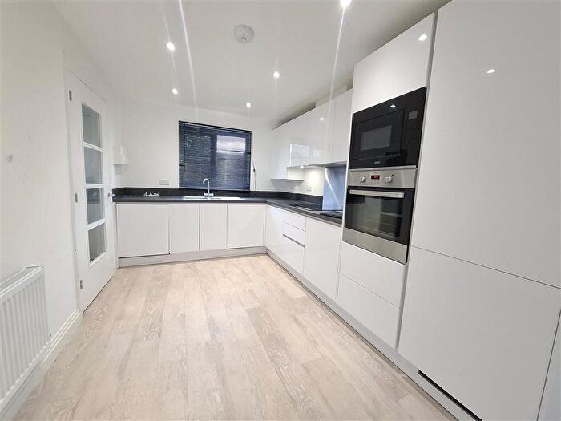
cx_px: 280
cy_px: 210
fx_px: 211
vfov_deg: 89.9
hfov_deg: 106.2
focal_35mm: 13
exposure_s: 1/50
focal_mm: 1.74
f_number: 2.2
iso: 200
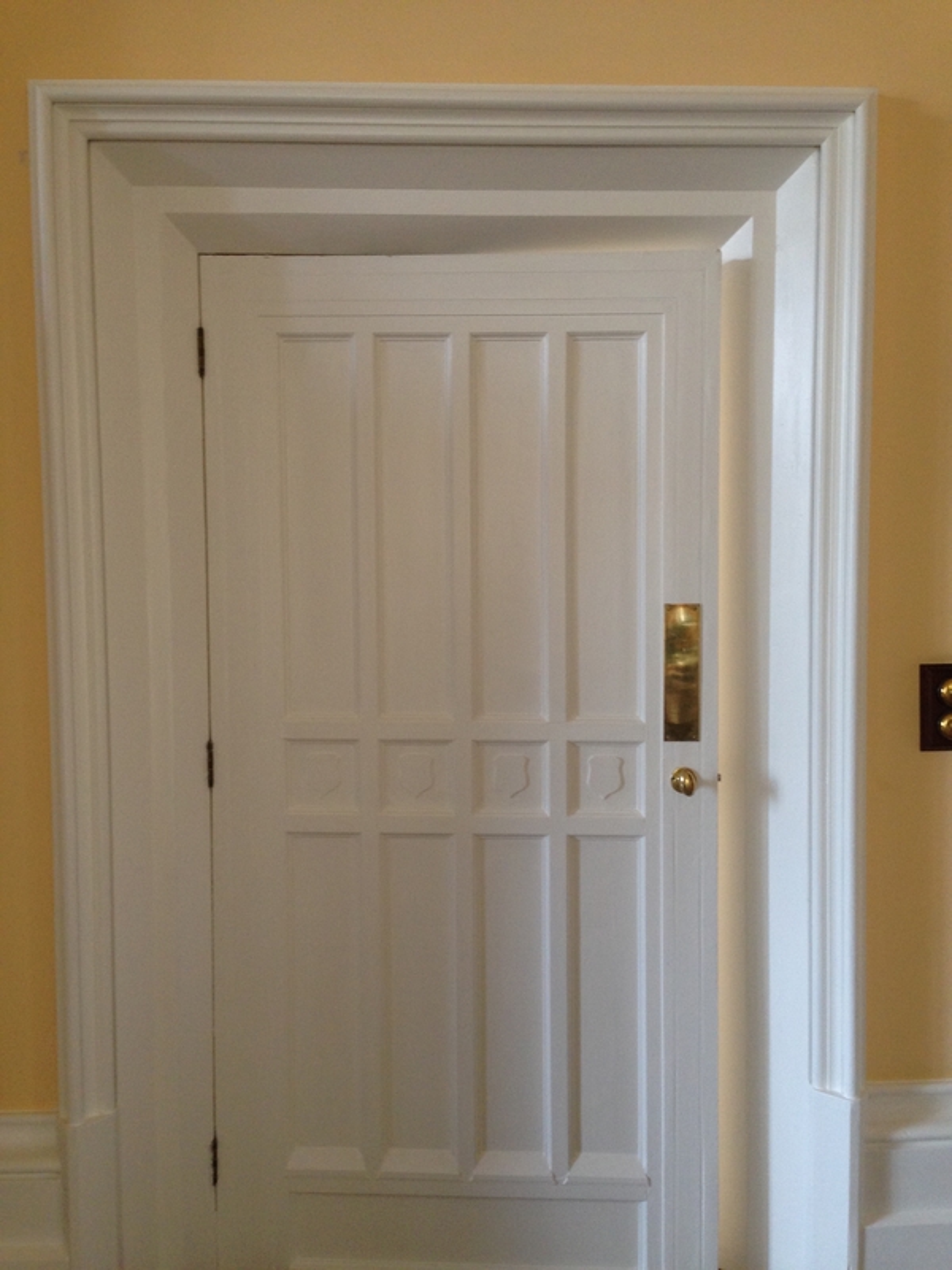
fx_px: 1210
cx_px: 476
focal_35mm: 33
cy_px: 635
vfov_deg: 55.4
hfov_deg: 42.9
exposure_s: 1/20
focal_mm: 4.12
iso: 100
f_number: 2.4
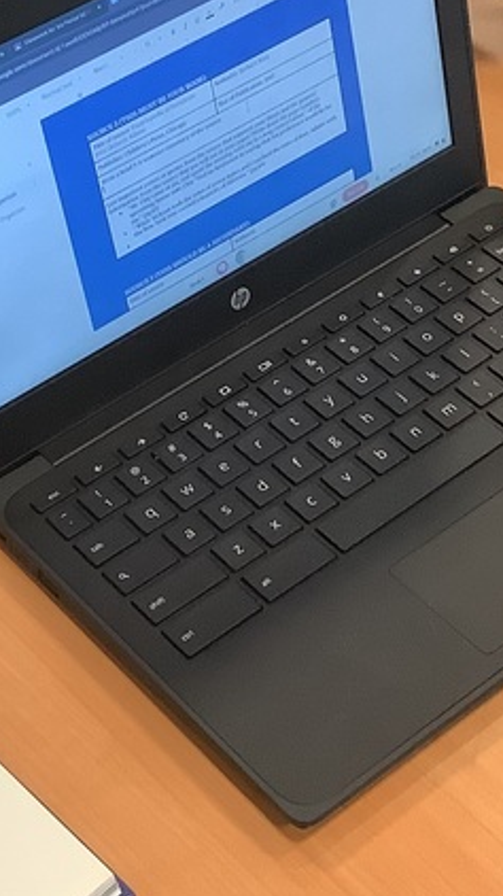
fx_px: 1947
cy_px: 331
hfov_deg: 14.7
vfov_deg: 25.8
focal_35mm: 82
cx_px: 221
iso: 200
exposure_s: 1/60
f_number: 2.4
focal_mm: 3.3
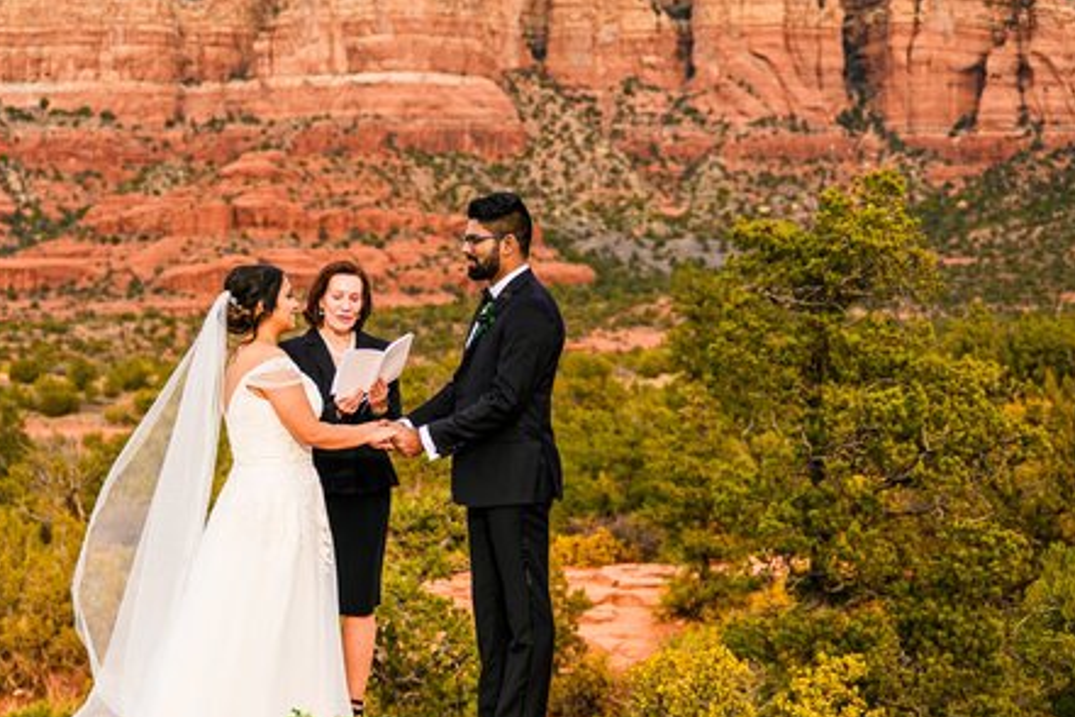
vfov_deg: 15.7
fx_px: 2598
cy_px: 391
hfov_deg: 23.3
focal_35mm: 87
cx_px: 397
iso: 125
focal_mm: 48
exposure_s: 1/800
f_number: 3.2
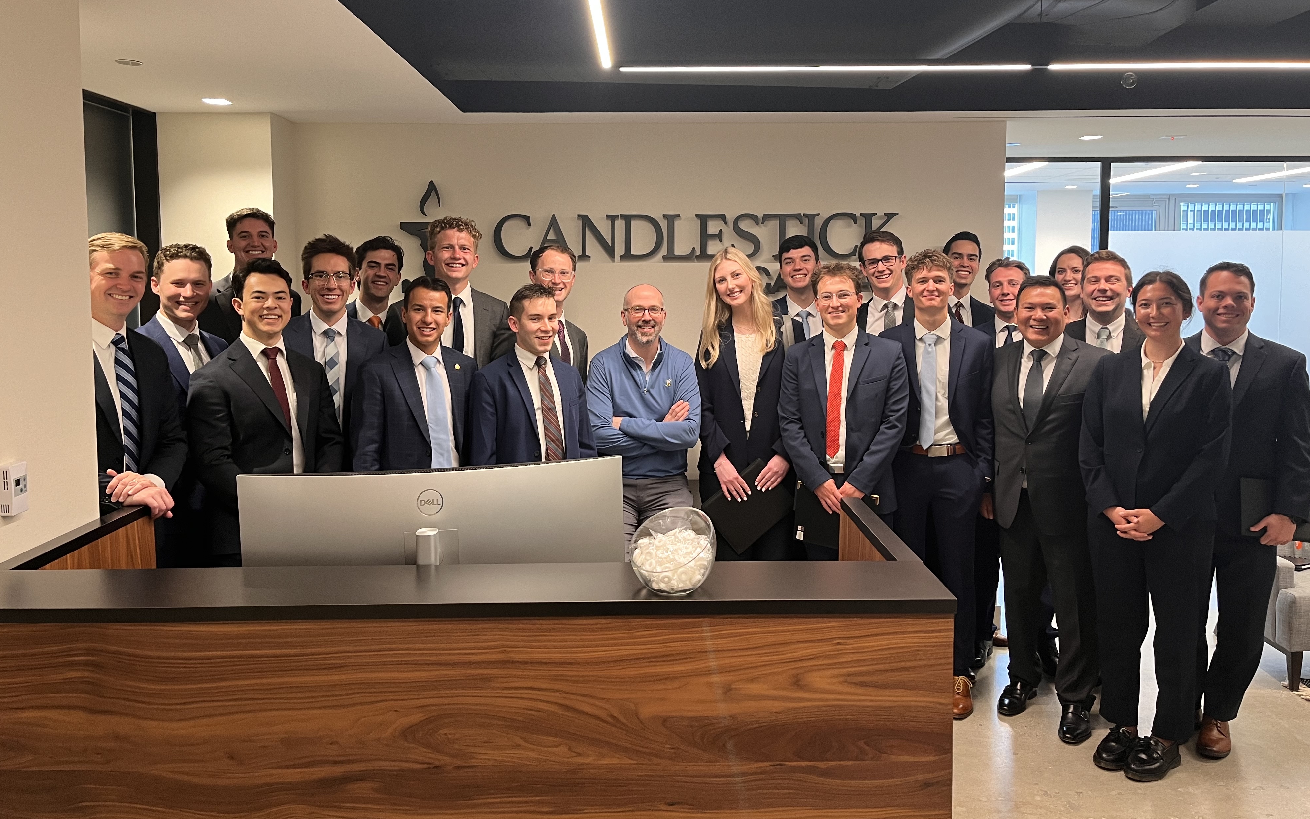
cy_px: 340
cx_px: 657
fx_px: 1000
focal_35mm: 28
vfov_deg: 44.4
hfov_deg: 66.5
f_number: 1.6
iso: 125
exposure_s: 1/50
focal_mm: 5.1
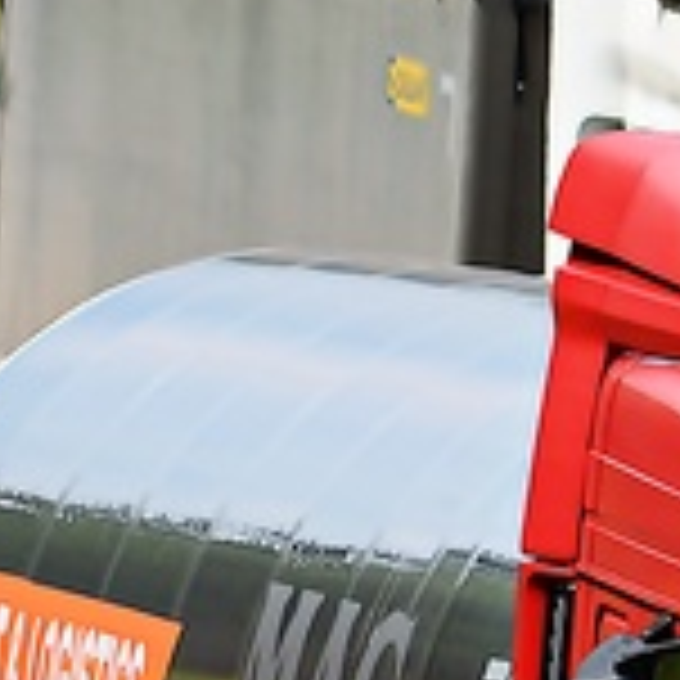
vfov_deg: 0.9
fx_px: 44850
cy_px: 1117
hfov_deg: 0.9
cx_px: 802
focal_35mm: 2018
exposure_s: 1/800
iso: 250
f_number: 7.1
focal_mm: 300
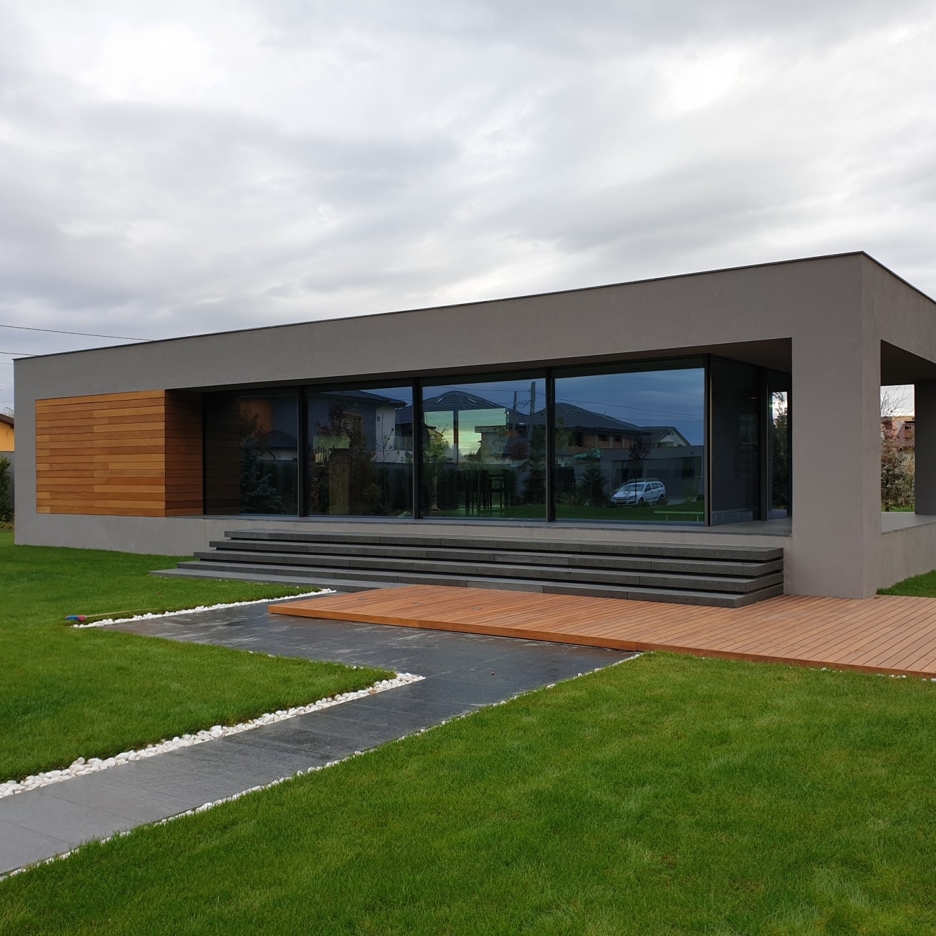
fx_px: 948
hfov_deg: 52.4
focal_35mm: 31
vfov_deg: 52.5
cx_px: 515
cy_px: 470
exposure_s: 1/136
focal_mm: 4.3
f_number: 2.4
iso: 50
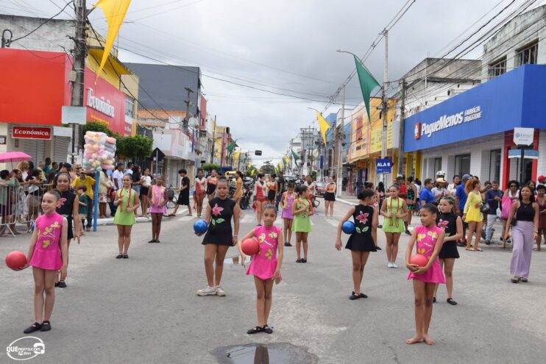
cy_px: 182
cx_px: 273
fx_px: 592
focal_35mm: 39
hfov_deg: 49.5
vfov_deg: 34.2
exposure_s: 1/320
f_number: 9
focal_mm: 26
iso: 200
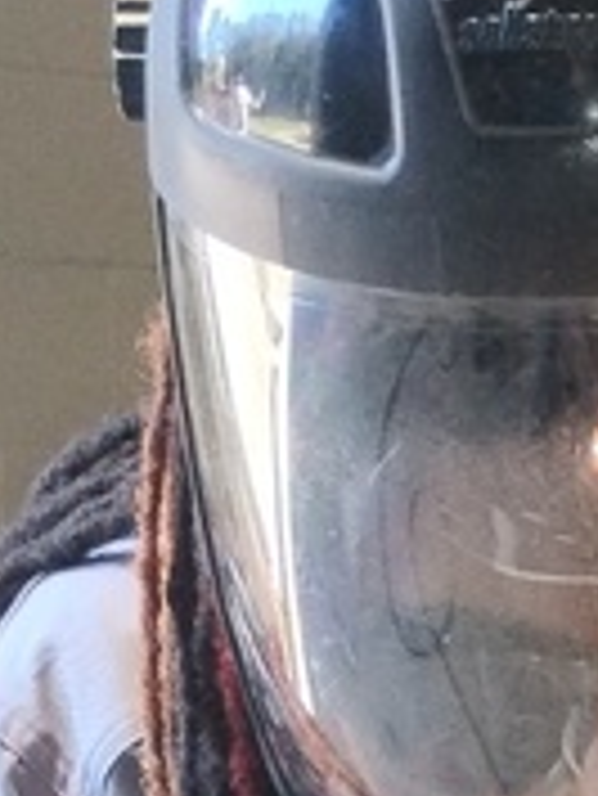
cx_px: 578
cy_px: 1997
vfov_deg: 10.3
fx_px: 3727
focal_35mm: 162
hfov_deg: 9.1
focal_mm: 4.26
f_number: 1.8
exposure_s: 1/60
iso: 419
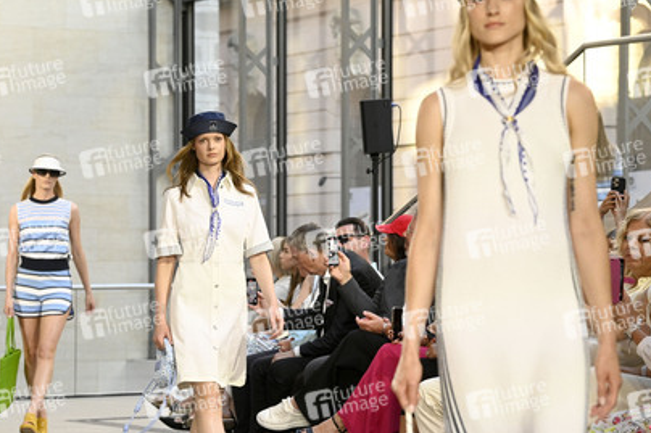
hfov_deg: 15.3
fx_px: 2422
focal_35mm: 134
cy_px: 200
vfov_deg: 10.2
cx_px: 304
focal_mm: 120
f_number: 7.1
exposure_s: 1/500
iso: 5000
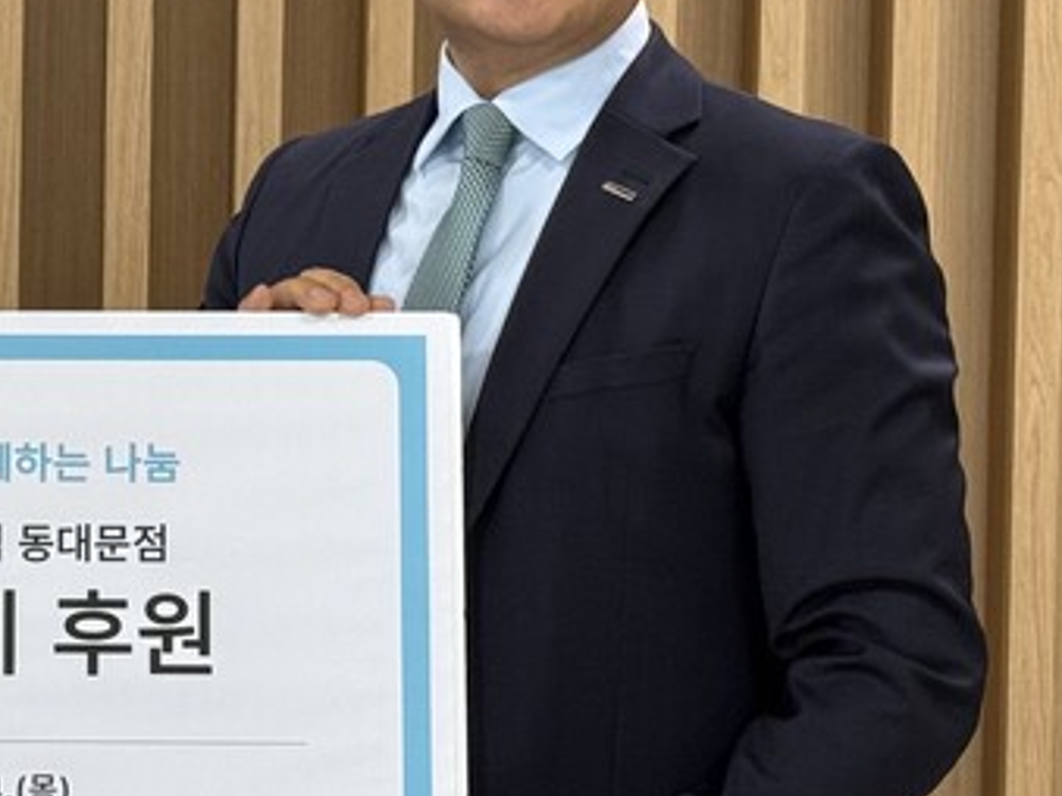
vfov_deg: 10.9
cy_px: 132
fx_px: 4171
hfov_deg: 14.3
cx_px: 0
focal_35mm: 136
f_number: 1.78
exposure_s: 1/60
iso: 100
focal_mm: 6.76
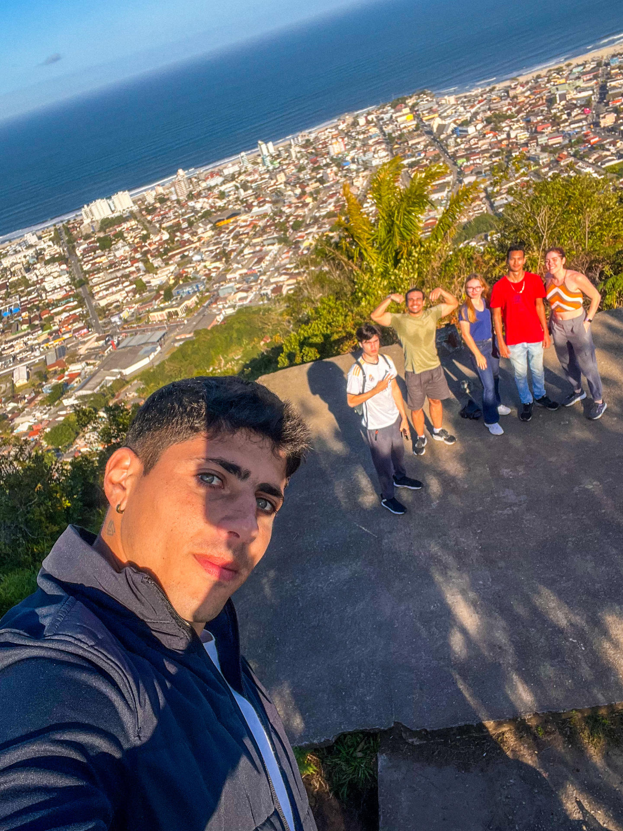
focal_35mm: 30
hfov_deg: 46.8
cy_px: 416
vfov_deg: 60.0
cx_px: 312
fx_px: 720
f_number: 2.2
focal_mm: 2.7
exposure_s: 1/750
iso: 32
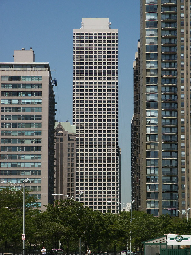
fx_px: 1023
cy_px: 128
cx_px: 96
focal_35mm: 139
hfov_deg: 10.7
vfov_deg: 14.2
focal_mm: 28.22
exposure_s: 1/250
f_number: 8
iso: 64
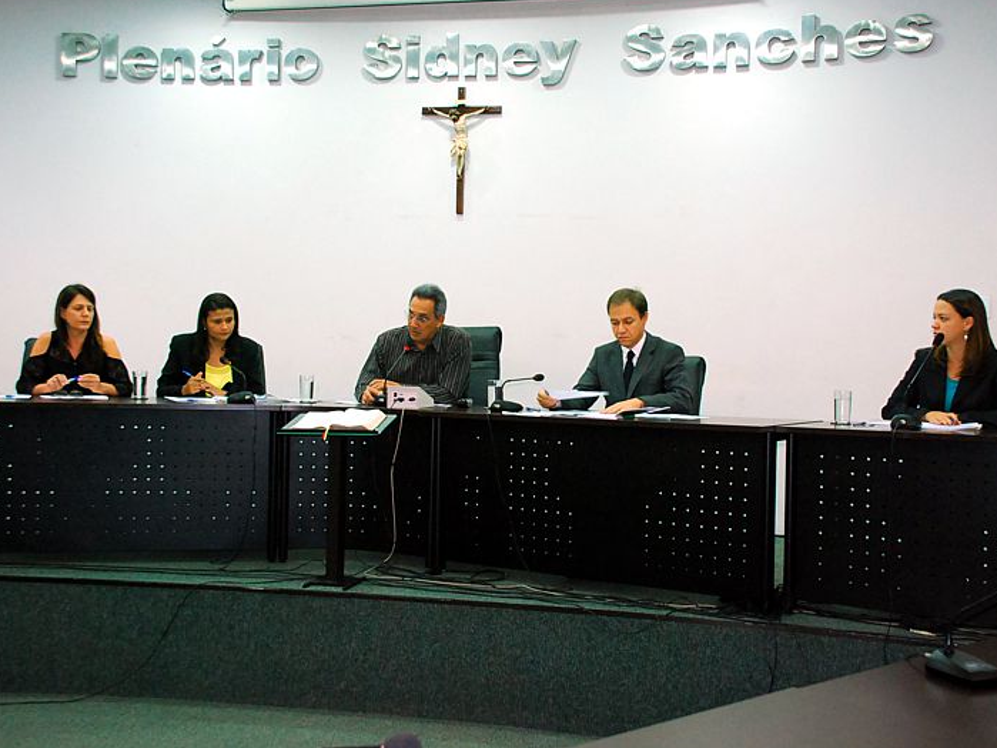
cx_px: 494
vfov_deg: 33.6
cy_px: 367
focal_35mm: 43
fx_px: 1238
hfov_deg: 43.9
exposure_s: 1/40
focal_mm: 26
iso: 1600
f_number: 5
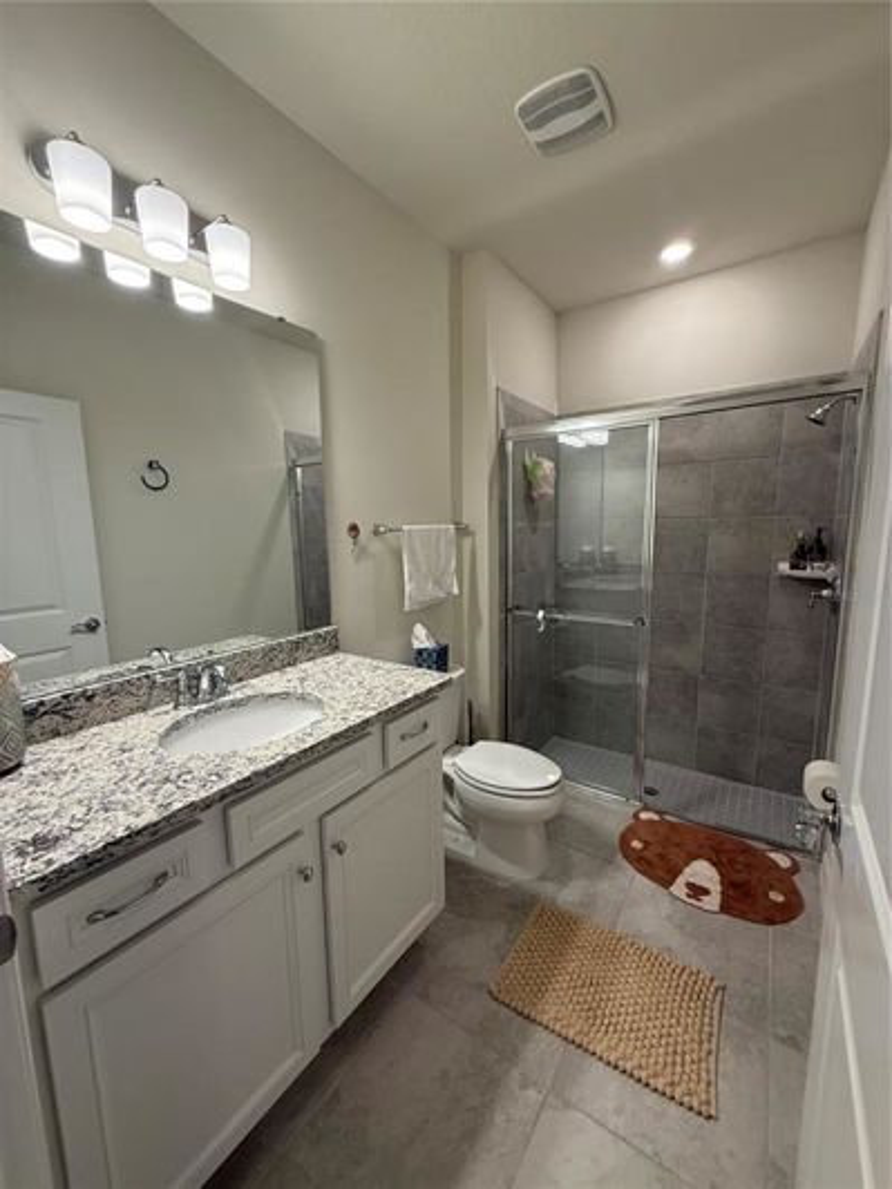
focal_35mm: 14
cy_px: 594
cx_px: 446
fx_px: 481
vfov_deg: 102.1
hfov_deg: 85.7
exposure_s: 1/120
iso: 200
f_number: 2.2
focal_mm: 2.22
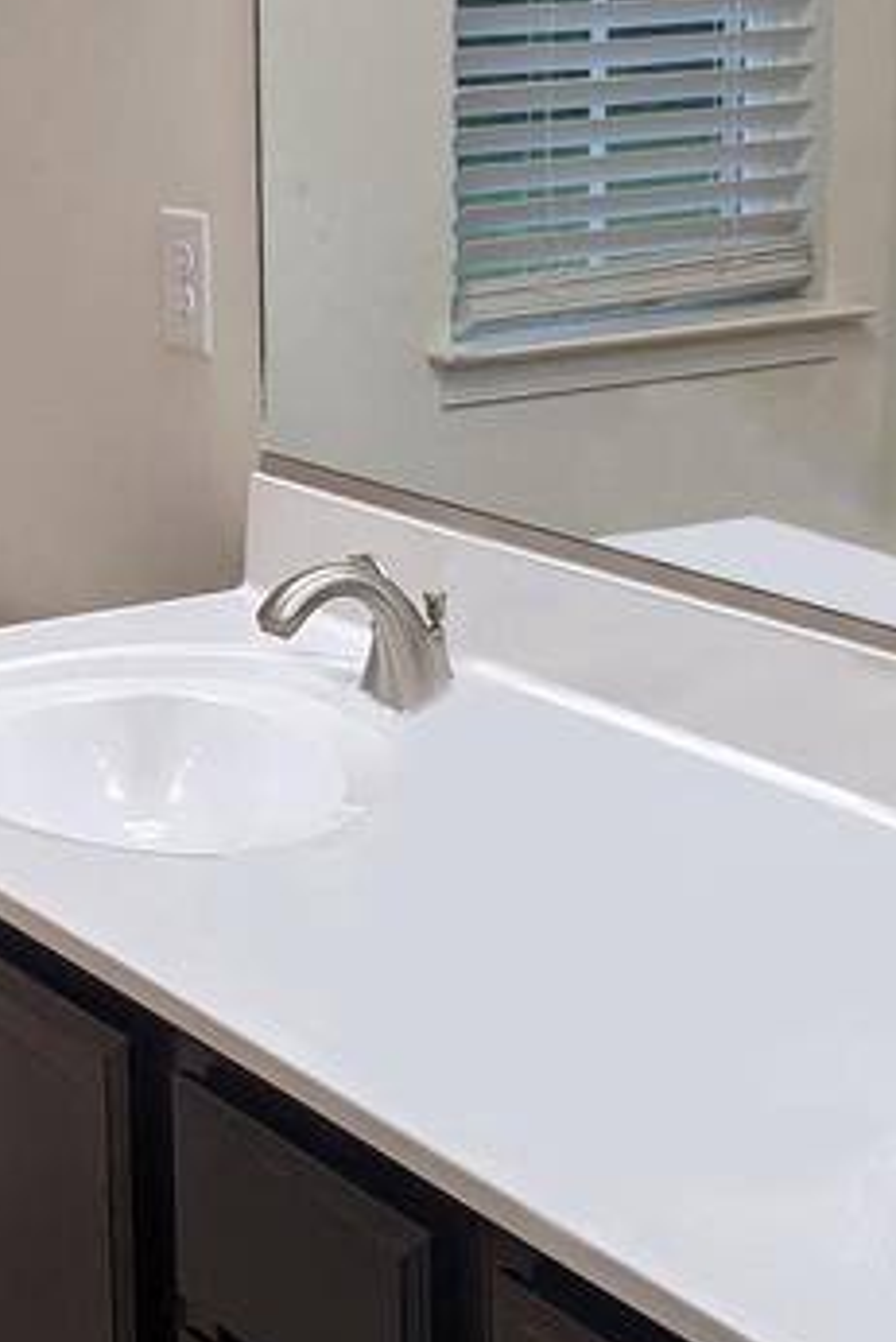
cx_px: 155
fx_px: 3095
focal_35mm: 83
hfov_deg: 16.3
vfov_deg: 24.4
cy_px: 555
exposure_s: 1/120
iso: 89
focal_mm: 4.38
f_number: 1.73
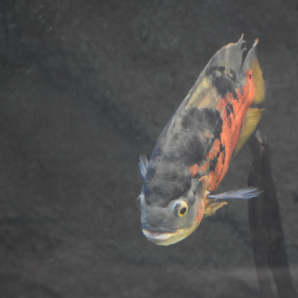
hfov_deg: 13.0
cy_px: 149
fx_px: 1305
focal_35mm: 134
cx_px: 205
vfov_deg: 13.0
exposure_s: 1/160
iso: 3200
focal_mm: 70
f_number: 4.5
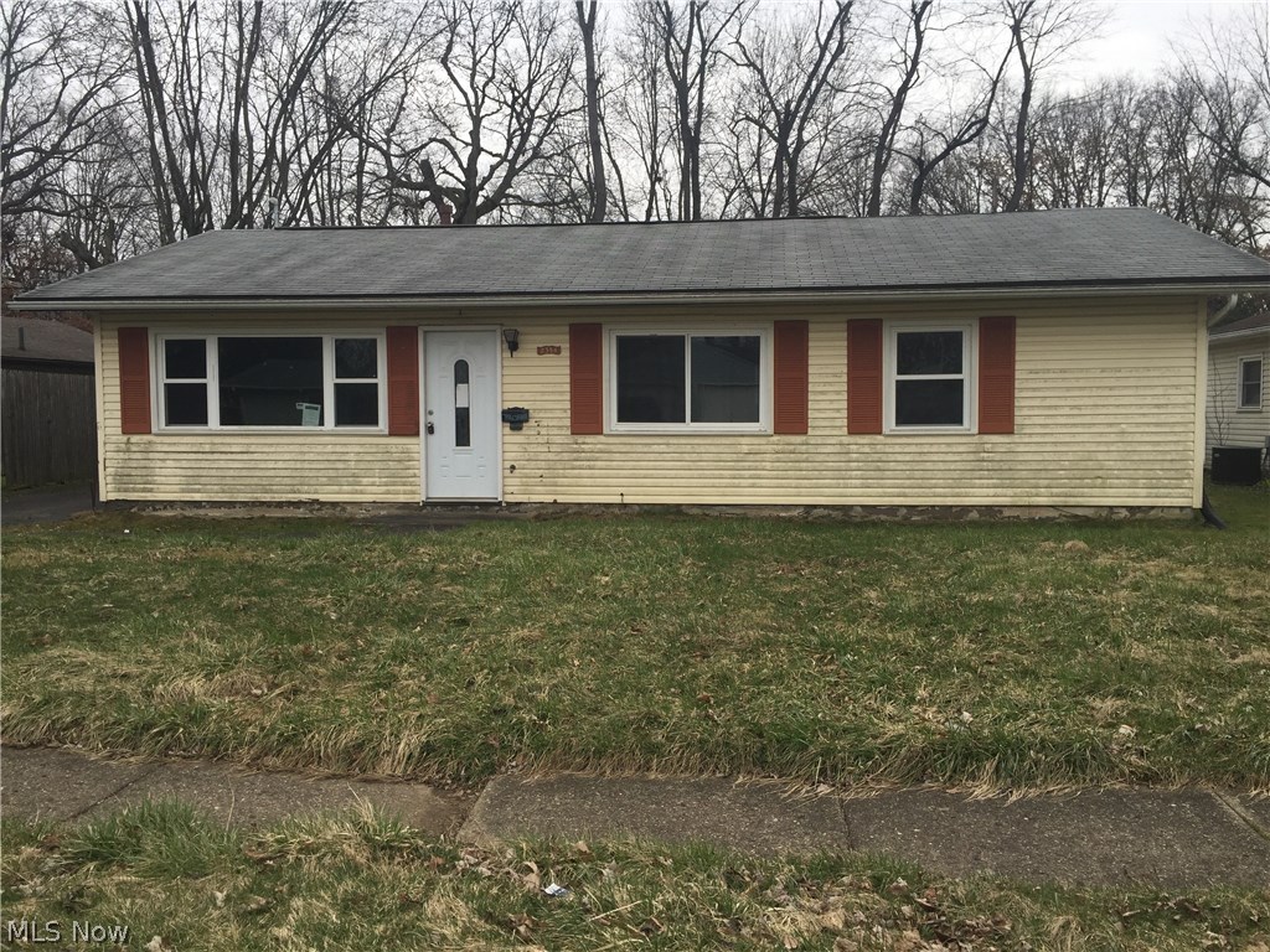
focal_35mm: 29
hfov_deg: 61.7
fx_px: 1064
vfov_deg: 48.2
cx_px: 635
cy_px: 476
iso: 32
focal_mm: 4.15
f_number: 2.2
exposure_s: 1/168
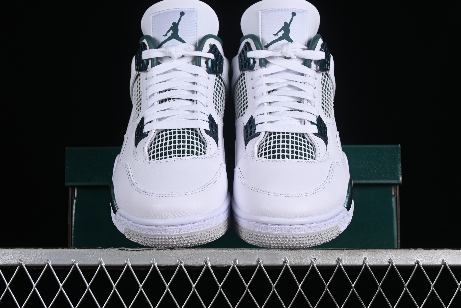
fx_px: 960
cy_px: 154
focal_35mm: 75
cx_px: 230
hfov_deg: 27.0
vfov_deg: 18.2
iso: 160
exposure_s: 1/80
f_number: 8
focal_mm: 50
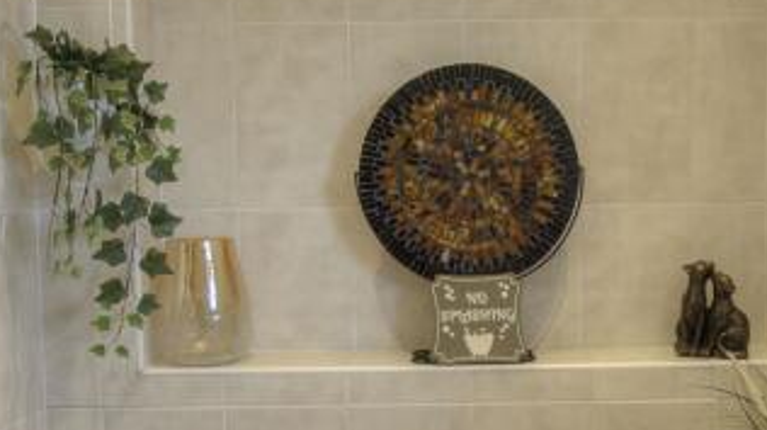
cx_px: 473
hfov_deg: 40.4
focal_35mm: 51
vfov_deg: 23.3
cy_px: 288
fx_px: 1036
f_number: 8
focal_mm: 10
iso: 400
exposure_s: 1/13
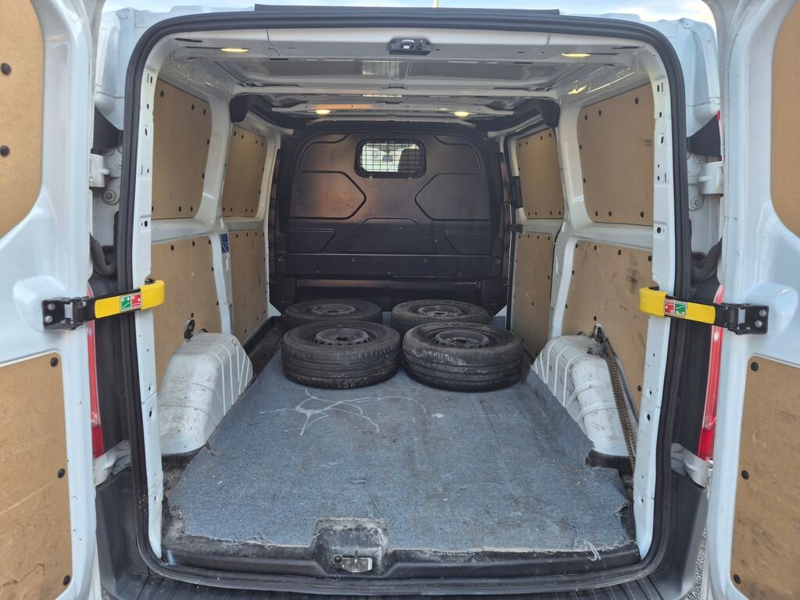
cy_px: 300
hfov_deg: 73.9
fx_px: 532
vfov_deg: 58.9
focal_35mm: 23
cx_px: 400
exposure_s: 1/197
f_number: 1.8
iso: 25
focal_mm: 5.4
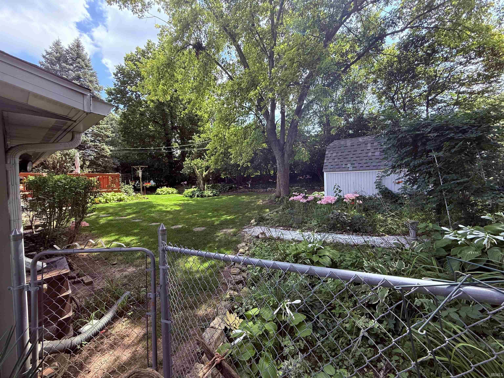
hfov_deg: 102.1
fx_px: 204
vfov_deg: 85.7
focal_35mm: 14
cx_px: 252
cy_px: 189
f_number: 2.2
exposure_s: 1/321
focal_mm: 2.22
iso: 64
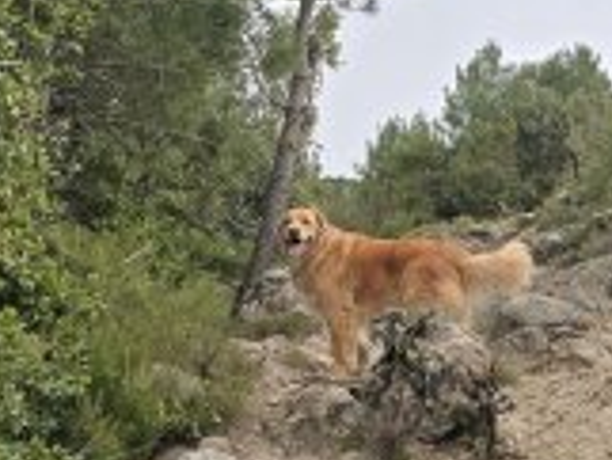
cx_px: 487
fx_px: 1008
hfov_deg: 32.8
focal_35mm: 57
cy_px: 278
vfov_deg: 25.6
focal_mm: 6.3
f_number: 1.7
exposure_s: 1/494
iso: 12
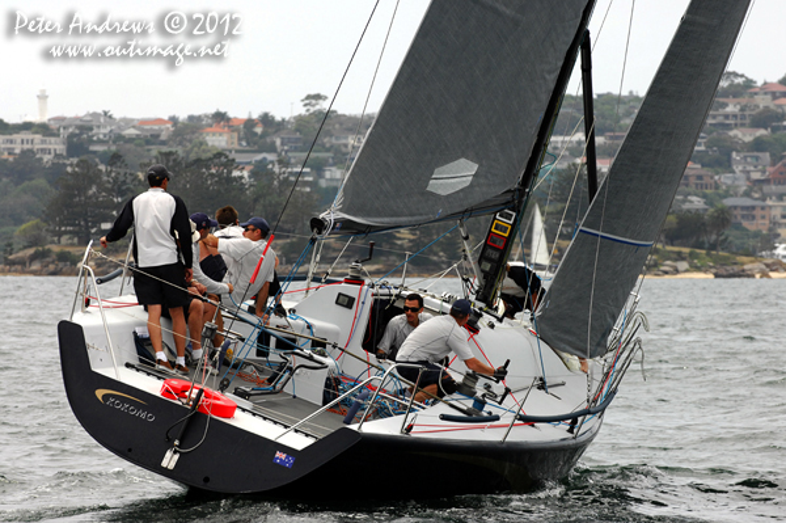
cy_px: 262
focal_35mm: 300
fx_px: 6544
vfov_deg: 4.6
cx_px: 393
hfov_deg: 6.9
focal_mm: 200
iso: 400
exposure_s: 1/1000
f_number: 6.3
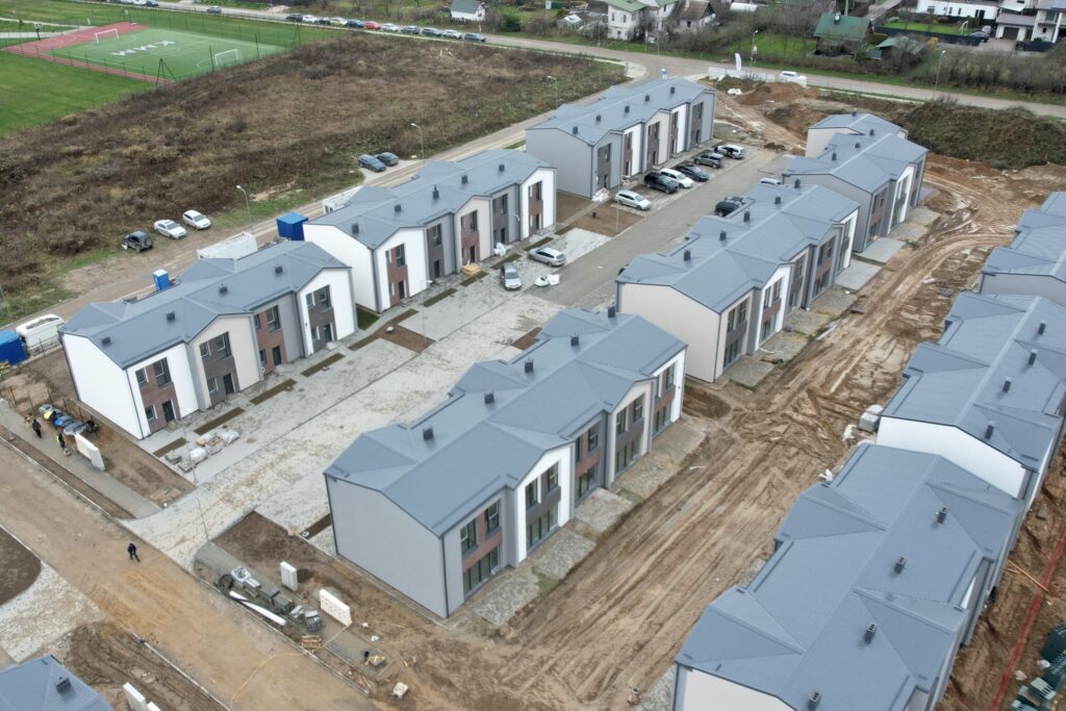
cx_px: 533
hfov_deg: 78.6
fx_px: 651
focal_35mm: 22
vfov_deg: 57.2
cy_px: 356
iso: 100
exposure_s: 1/60
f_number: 2.8
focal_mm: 8.38
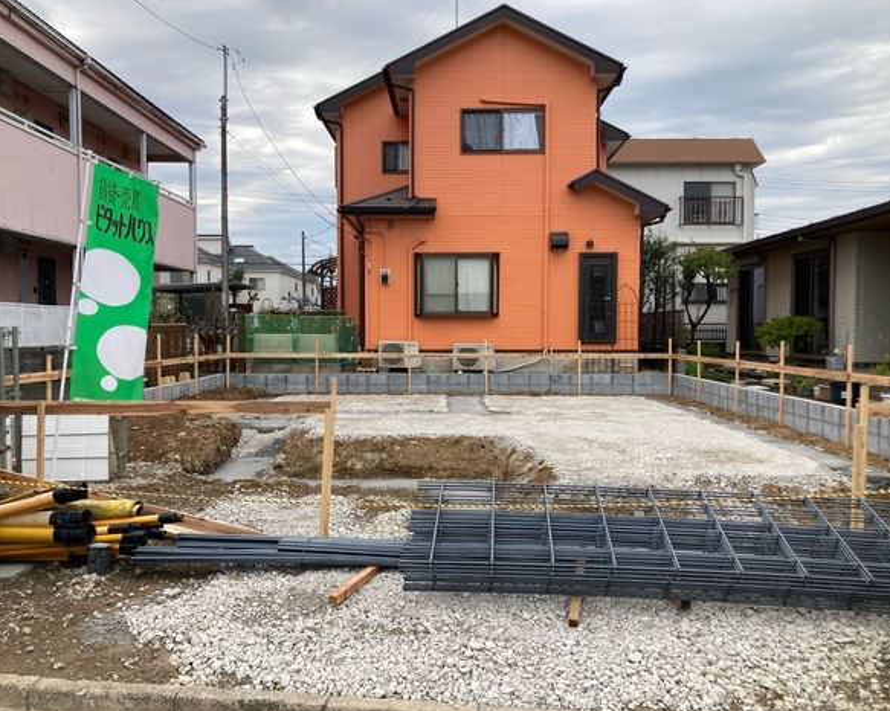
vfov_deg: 48.5
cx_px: 437
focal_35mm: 30
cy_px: 351
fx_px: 790
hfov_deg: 58.8
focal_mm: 3.99
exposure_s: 1/1012
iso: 20
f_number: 1.8
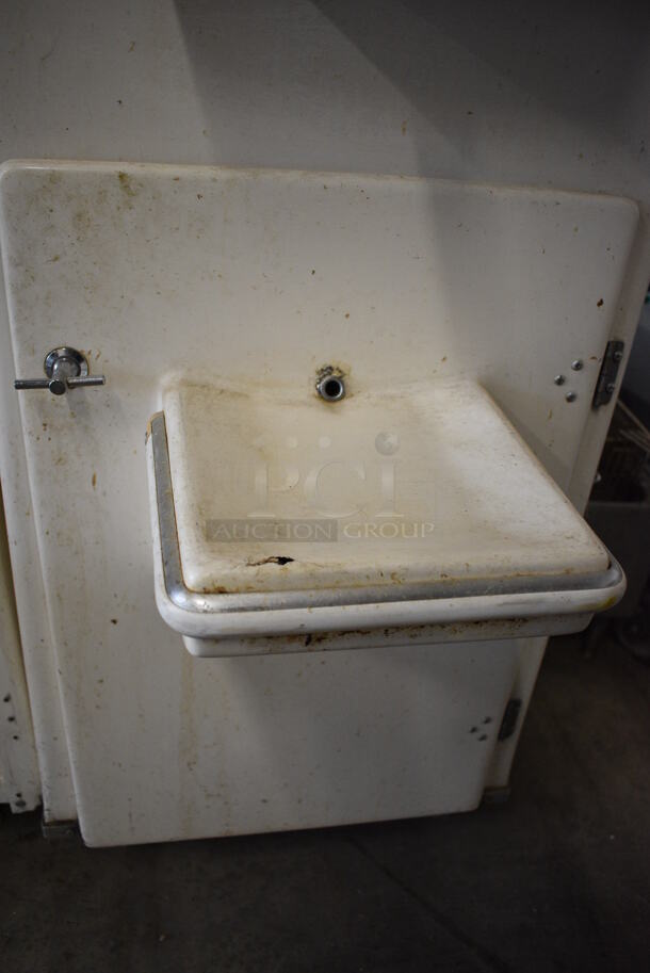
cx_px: 325
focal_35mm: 27
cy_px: 486
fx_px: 730
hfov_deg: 48.0
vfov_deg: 67.3
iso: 1400
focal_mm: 18
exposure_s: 1/125
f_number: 3.5
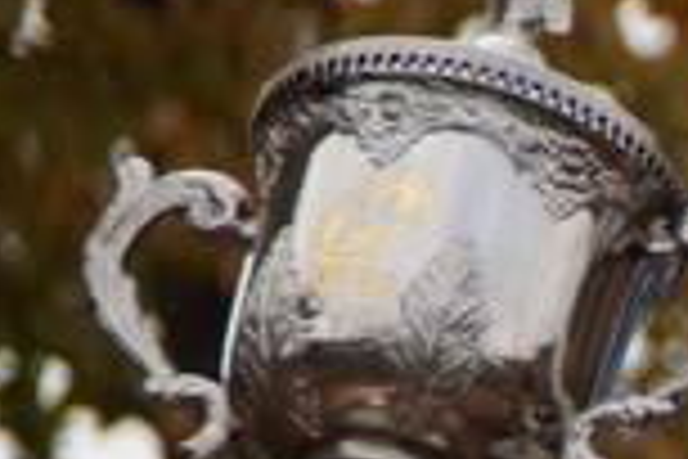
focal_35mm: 847
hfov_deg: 2.4
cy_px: 657
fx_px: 16186
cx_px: 1511
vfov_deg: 1.6
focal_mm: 120
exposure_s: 1/200
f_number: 5.6
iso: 100
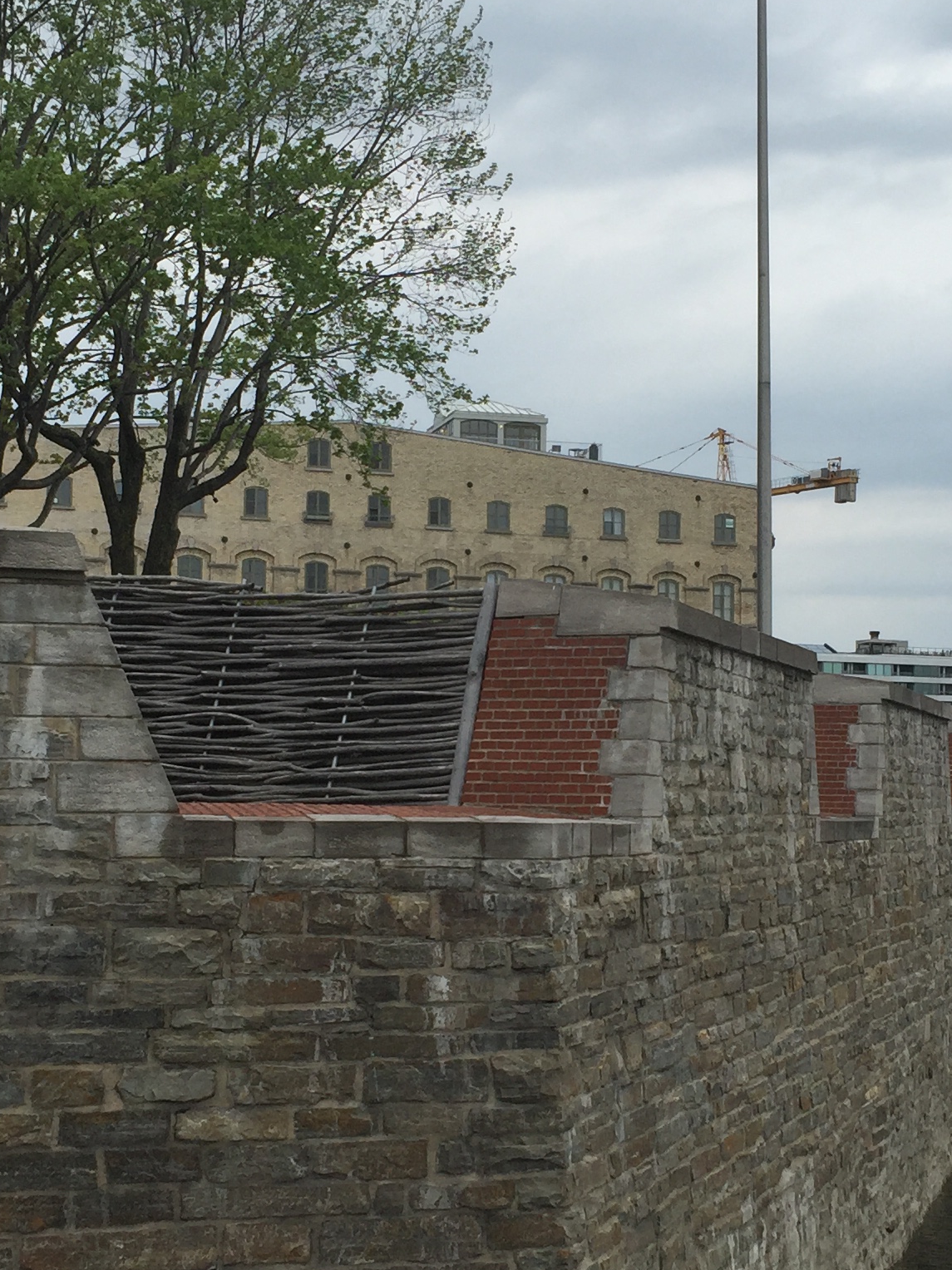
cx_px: 505
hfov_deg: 23.6
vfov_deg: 31.2
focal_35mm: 62
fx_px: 2274
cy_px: 667
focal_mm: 4.15
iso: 32
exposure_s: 1/1319
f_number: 2.2
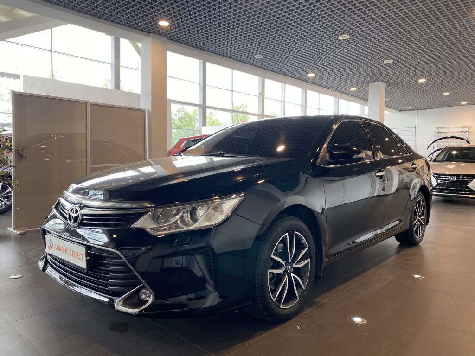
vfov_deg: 53.1
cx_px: 238
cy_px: 178
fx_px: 357
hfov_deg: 67.3
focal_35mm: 26
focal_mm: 4.25
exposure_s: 1/100
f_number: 1.8
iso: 100
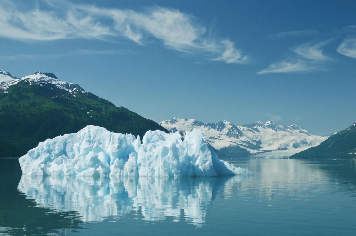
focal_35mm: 48
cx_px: 178
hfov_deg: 41.2
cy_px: 118
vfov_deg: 28.0
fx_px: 474
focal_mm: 32
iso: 320
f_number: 10
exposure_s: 1/250
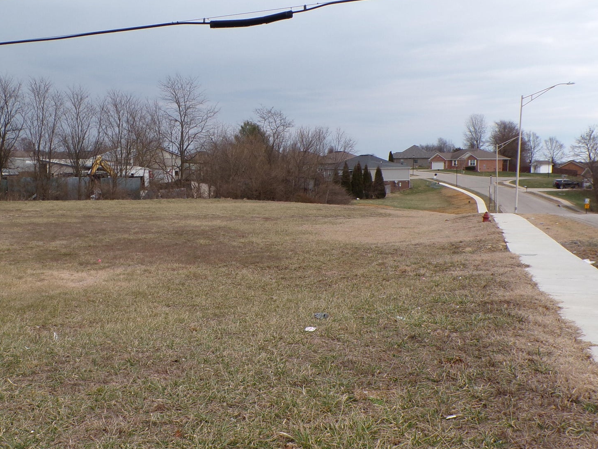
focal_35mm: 41
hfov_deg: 45.8
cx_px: 284
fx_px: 708
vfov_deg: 35.0
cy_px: 278
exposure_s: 1/220
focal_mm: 5
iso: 100
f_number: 4.6
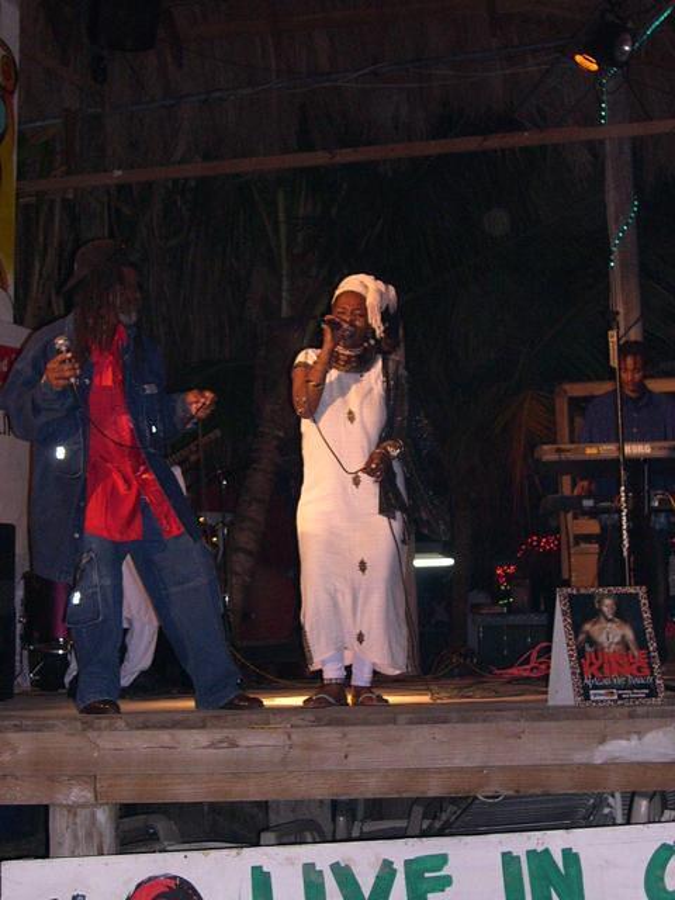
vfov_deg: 31.2
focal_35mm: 62
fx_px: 1612
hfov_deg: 23.7
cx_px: 338
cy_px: 450
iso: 400
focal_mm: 13.2
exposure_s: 1/60
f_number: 3.5
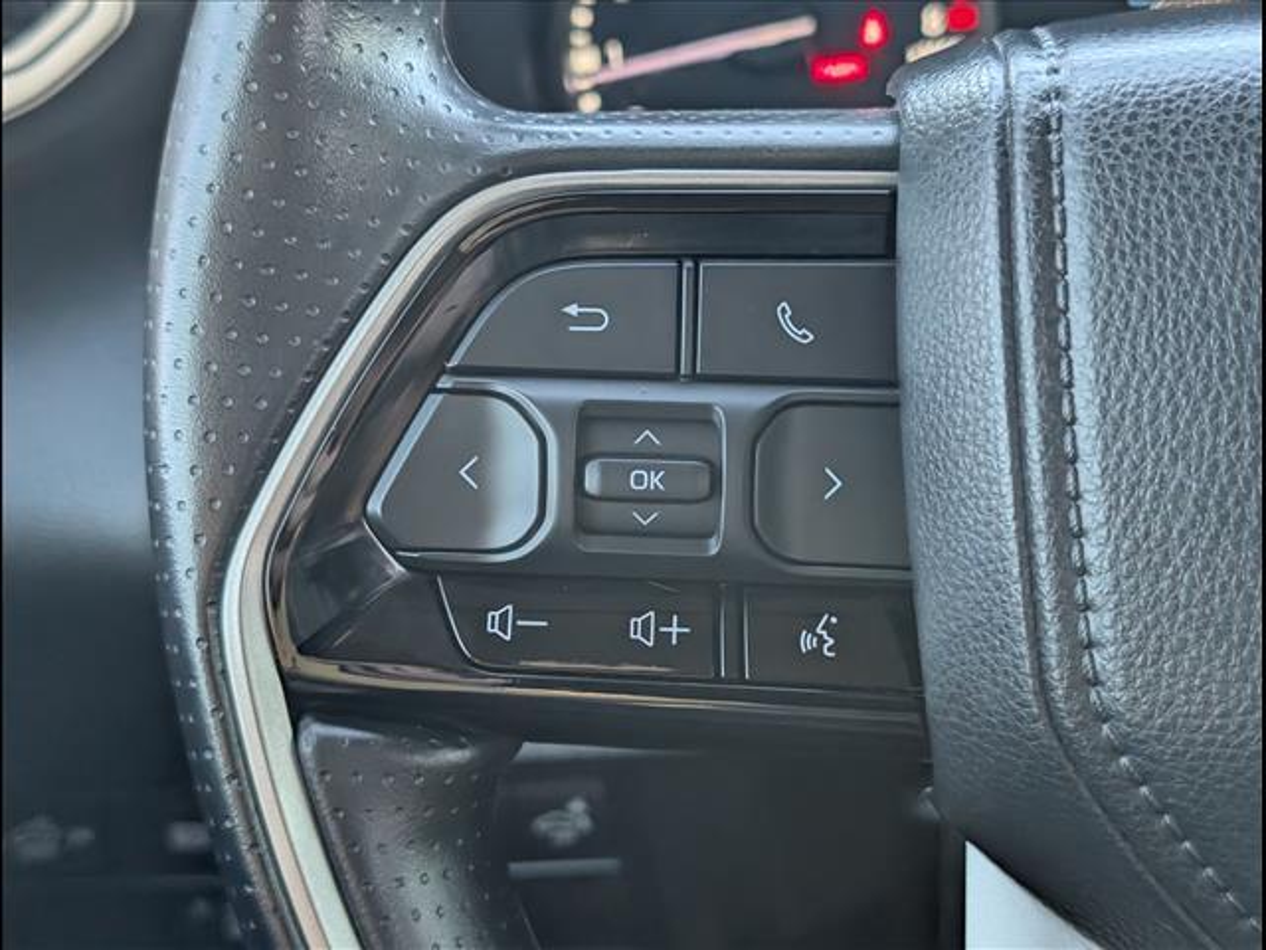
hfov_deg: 38.9
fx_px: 1792
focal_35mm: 49
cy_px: 475
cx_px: 633
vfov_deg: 29.7
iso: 551
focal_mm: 6.9
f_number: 1.68
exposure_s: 1/204
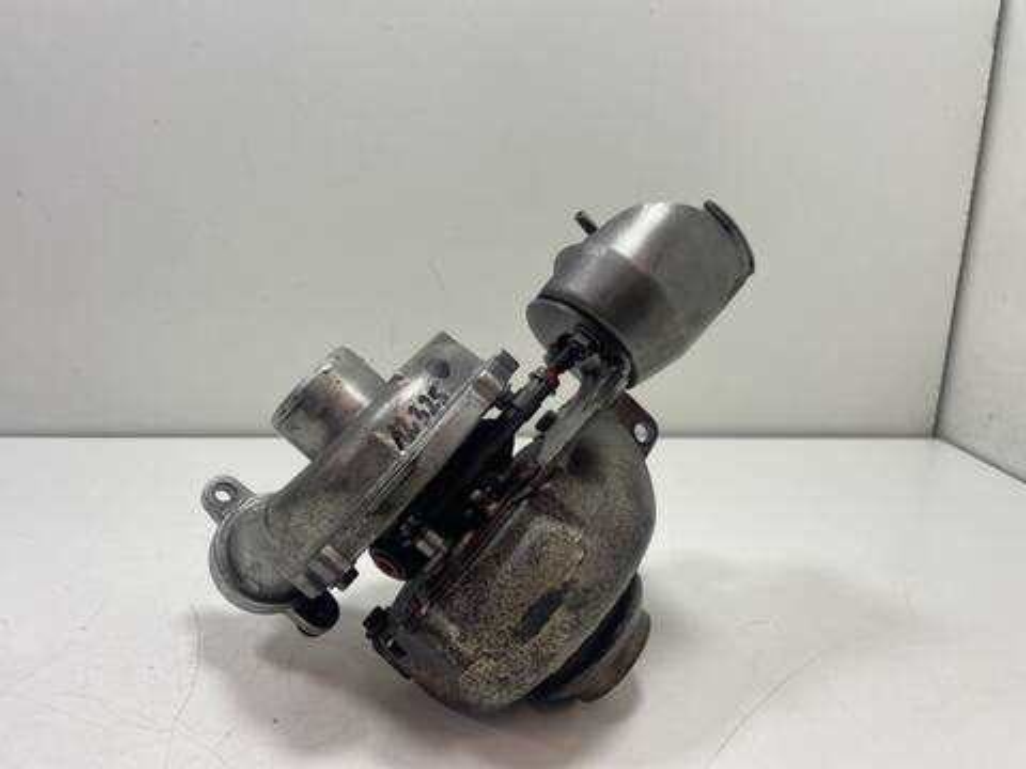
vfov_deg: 53.1
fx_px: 771
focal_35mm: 26
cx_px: 513
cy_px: 384
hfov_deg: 67.3
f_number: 1.6
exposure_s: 1/100
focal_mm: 4.2
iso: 64
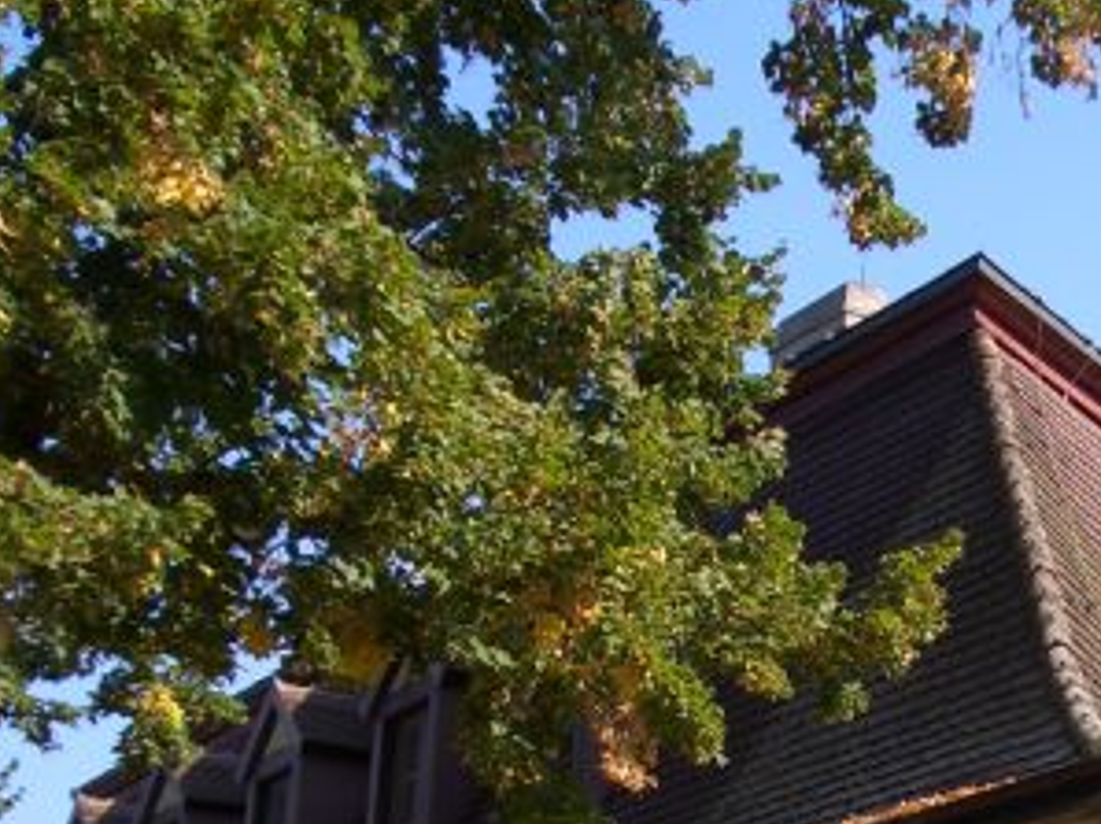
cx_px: 1079
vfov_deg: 15.4
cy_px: 828
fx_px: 2987
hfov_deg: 20.3
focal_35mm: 94
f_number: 4.3
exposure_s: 1/250
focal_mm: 5.8
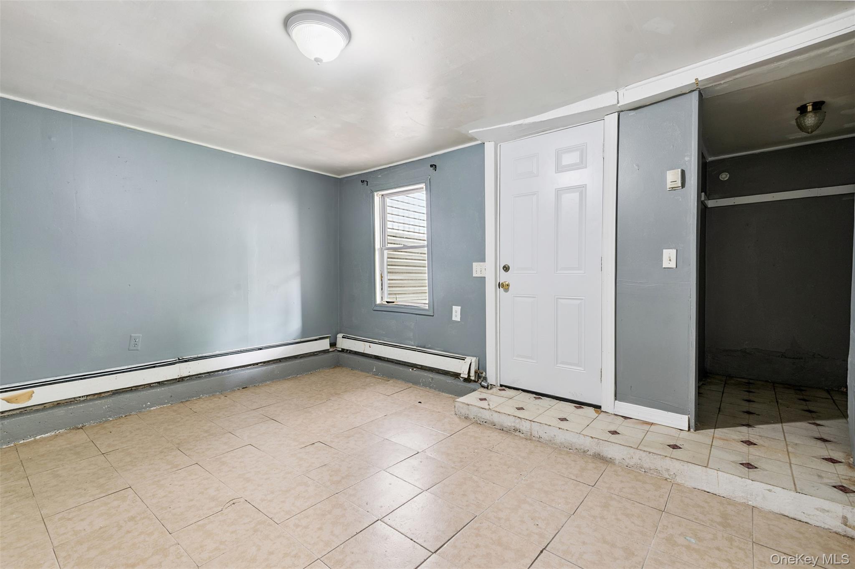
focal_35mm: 16
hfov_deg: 96.8
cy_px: 284
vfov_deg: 73.7
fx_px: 380
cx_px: 428
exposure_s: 1.3
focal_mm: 16
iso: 320
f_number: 8
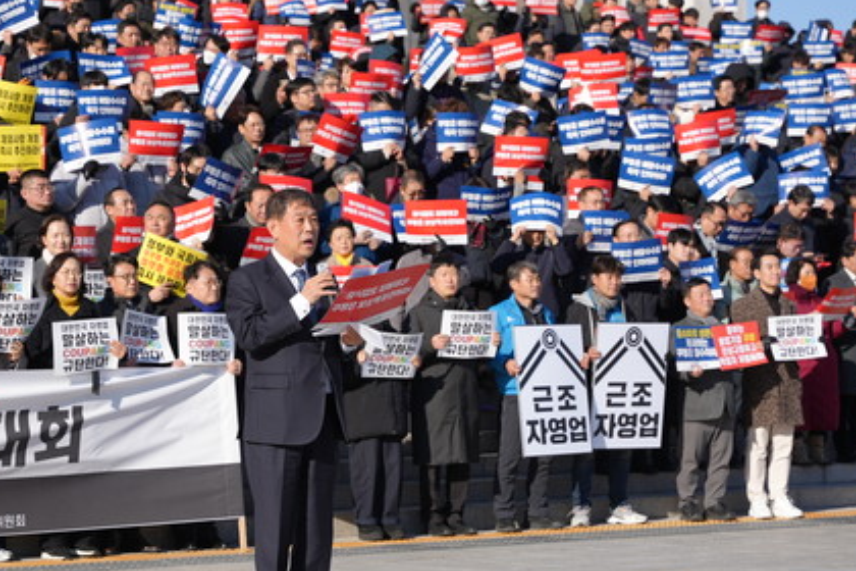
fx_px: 2378
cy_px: 267
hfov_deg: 20.3
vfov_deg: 13.7
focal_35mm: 100
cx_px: 291
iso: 100
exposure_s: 1/800
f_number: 4.5
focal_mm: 70
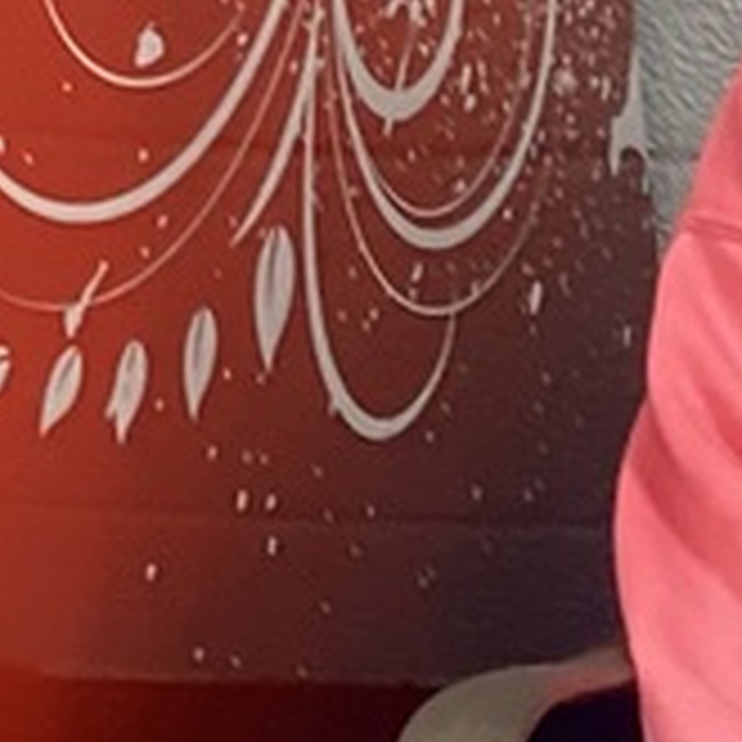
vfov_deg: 10.3
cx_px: 2275
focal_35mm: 170
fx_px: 4123
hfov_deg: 8.5
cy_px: 283
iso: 200
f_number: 2.4
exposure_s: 1/60
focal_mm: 3.3
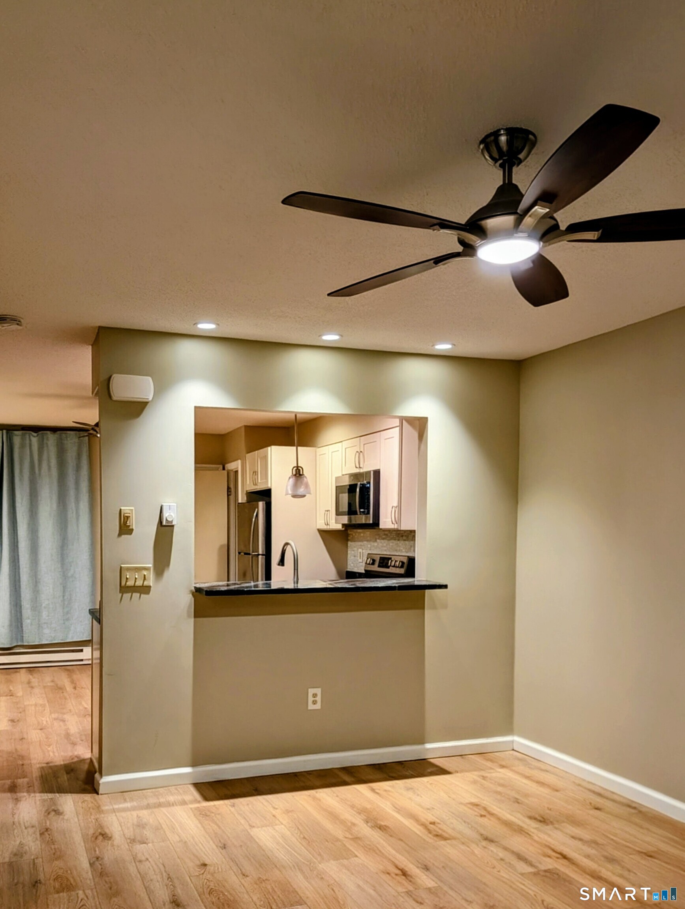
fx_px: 632
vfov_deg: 71.5
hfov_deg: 56.9
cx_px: 342
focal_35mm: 24
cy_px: 454
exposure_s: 1/120
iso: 27
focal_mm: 6.9
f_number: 1.68
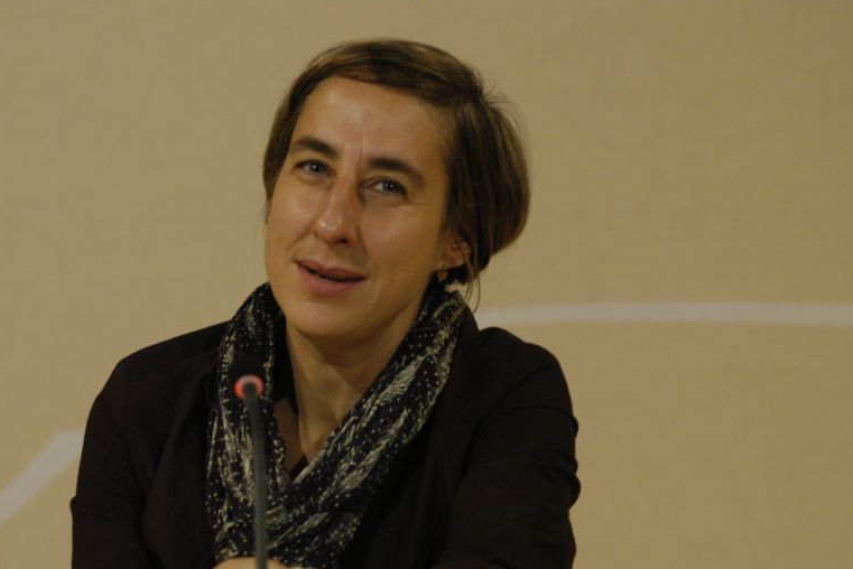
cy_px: 350
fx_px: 7885
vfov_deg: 4.1
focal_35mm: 333
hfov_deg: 6.2
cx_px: 327
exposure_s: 1/125
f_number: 3.5
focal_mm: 165
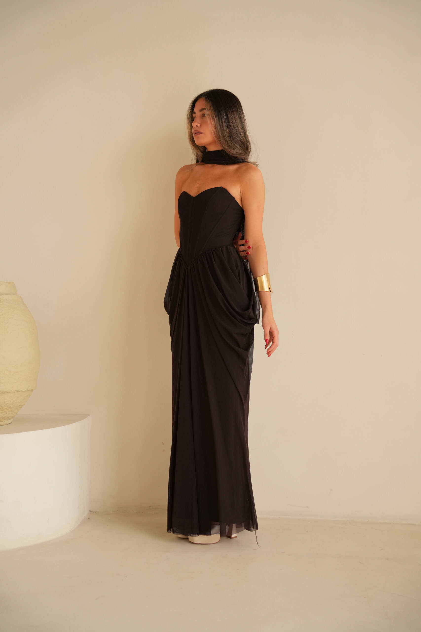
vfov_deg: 42.3
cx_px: 210
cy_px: 316
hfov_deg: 28.9
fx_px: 816
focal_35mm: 46
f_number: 4
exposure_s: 1/125
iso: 640
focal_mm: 46.5
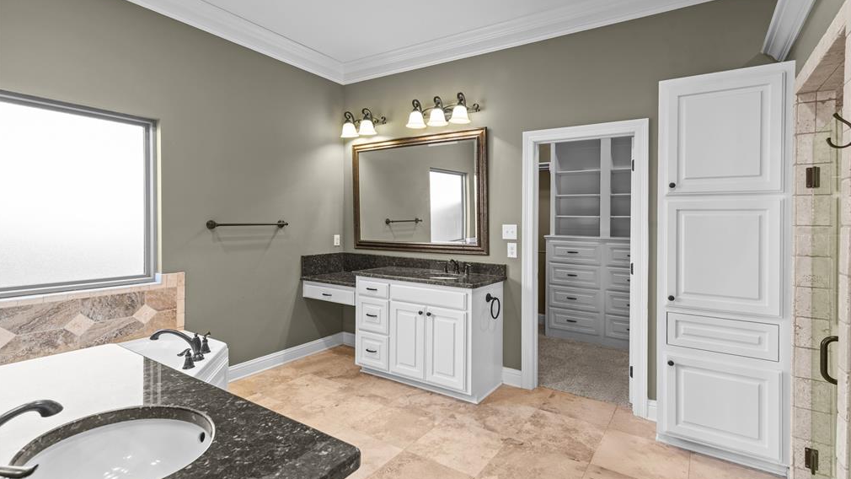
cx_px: 426
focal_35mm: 17
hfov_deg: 95.9
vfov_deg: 63.9
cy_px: 226
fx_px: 384
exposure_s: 1/1.67
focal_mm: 16
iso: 400
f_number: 8
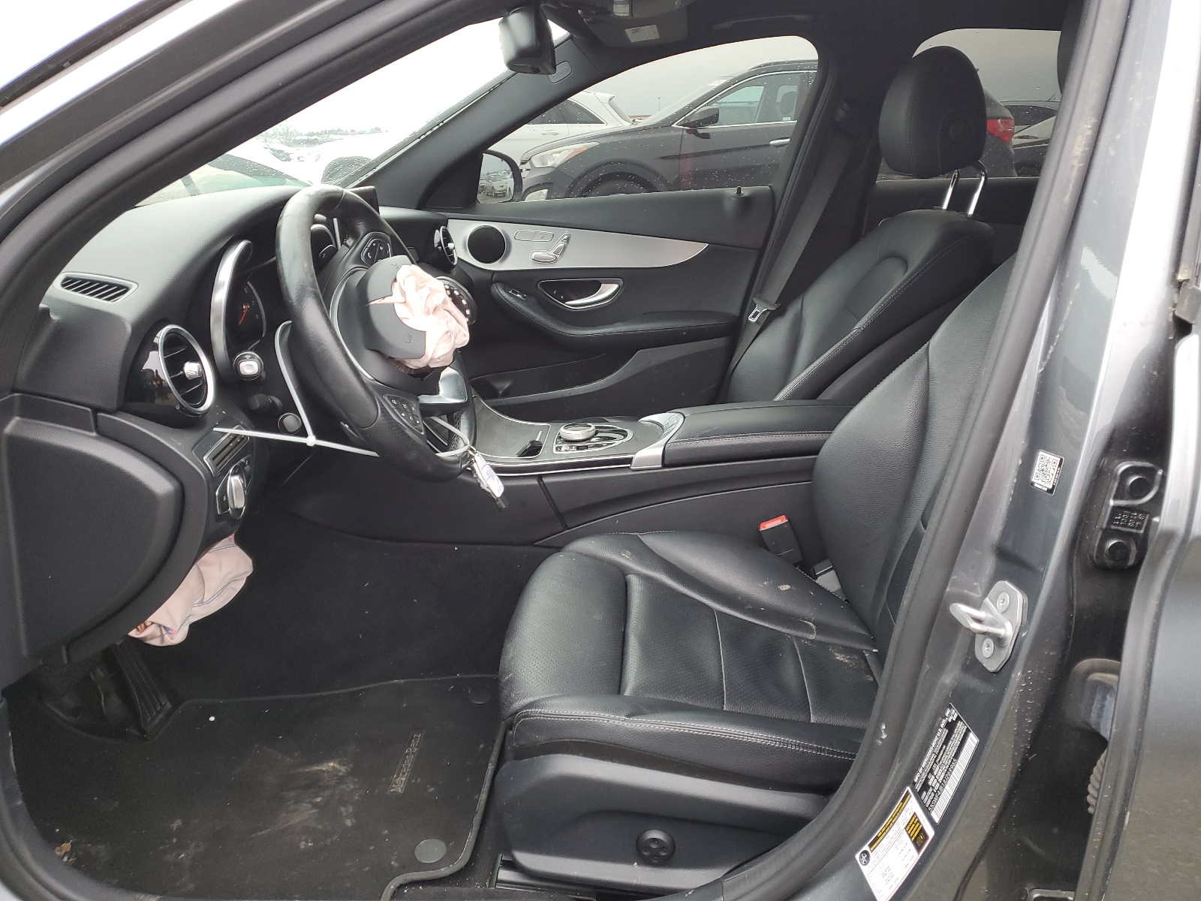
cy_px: 450
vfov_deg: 53.1
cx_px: 600
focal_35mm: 26
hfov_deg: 67.3
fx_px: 902
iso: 64
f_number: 1.5
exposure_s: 1/60.2
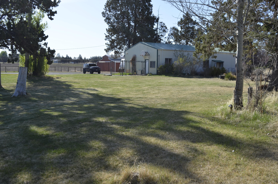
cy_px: 92
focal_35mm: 39
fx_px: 301
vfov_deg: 34.1
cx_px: 139
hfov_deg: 49.6
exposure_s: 1/250
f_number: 8
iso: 140
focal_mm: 26
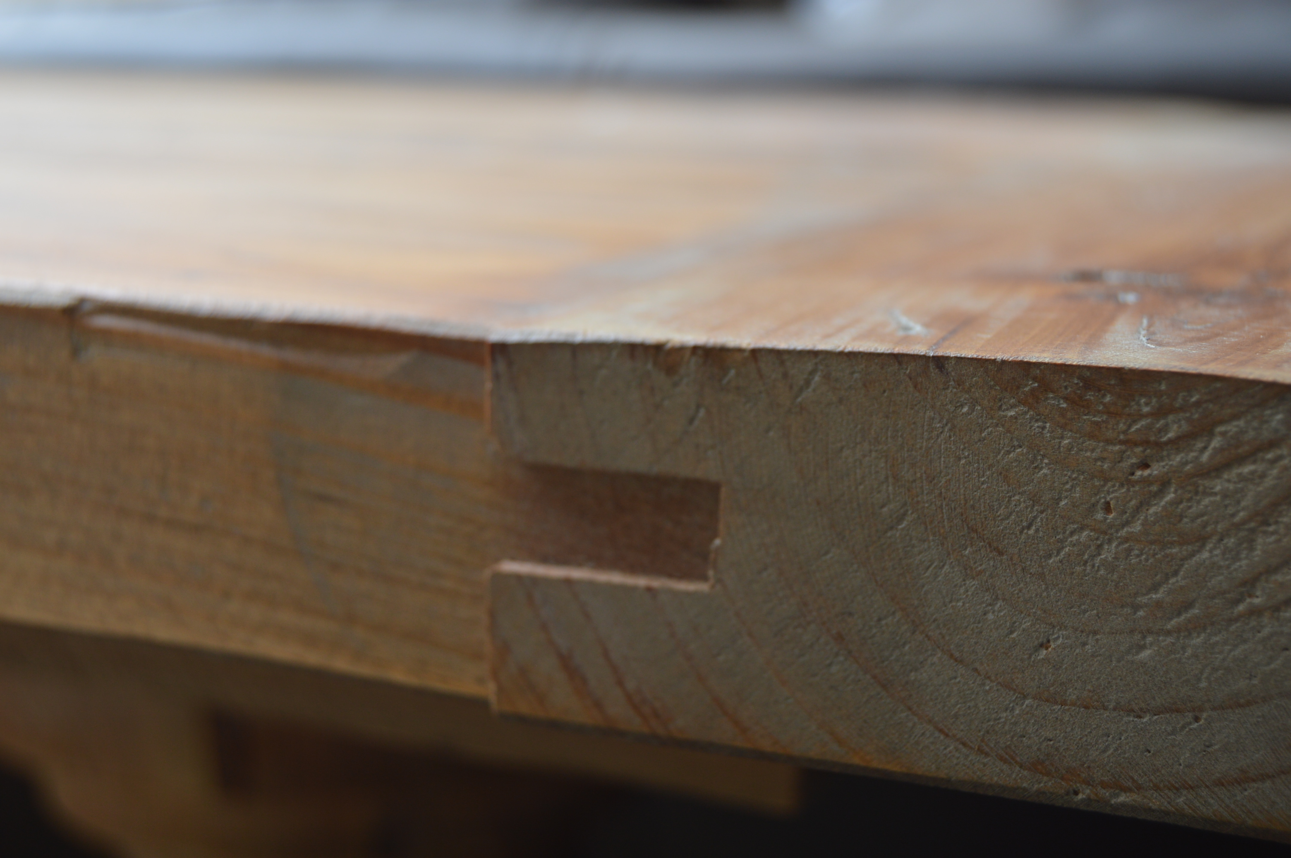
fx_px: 2150
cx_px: 646
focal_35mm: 60
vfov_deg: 22.6
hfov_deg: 33.4
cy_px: 429
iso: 200
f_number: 5
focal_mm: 40
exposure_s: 1/160
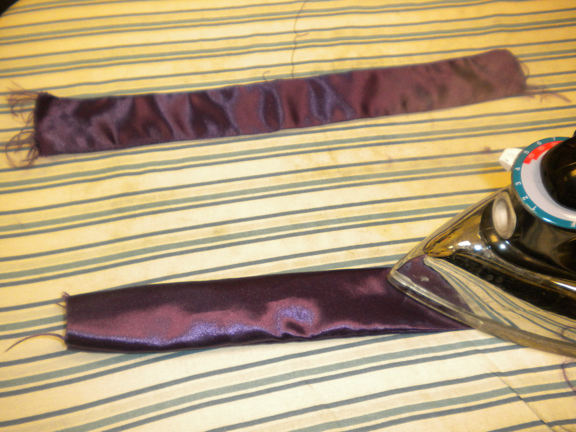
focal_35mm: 35
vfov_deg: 40.7
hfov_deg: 52.6
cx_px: 288
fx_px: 582
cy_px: 216
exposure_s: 1/57.4
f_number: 3.1
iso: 338
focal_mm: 6.3
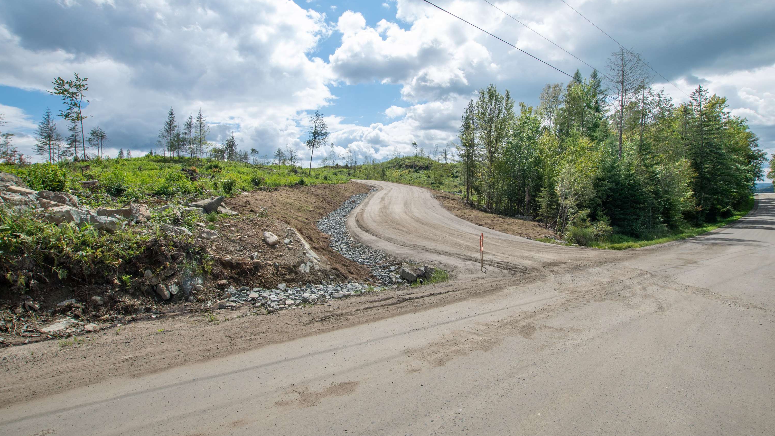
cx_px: 388
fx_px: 329
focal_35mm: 16
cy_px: 192
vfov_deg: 66.9
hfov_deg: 99.4
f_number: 11
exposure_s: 1/125
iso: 100
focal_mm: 10
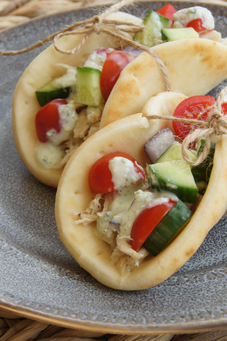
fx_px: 1278
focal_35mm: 135
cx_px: 114
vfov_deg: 15.2
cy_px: 170
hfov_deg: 10.1
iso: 100
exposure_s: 1/5
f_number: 14
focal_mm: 90
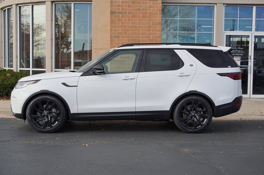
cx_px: 132
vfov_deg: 24.3
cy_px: 88
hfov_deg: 36.0
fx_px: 406
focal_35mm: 56
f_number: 7.1
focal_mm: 37
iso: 100
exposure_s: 1/400
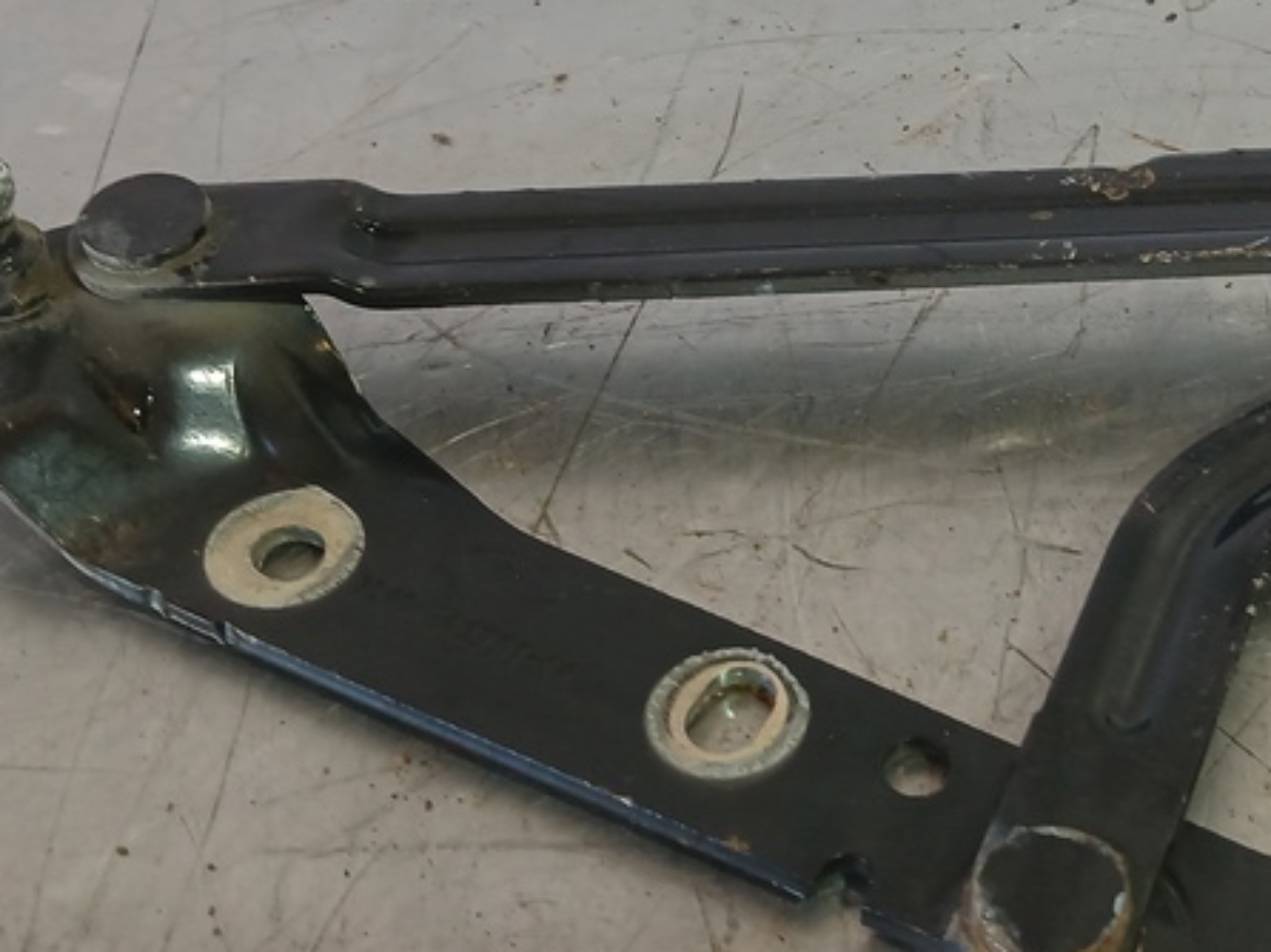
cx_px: 1006
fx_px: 2275
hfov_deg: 30.5
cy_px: 259
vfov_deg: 23.4
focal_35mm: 62
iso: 125
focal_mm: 4
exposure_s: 1/50
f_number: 1.8
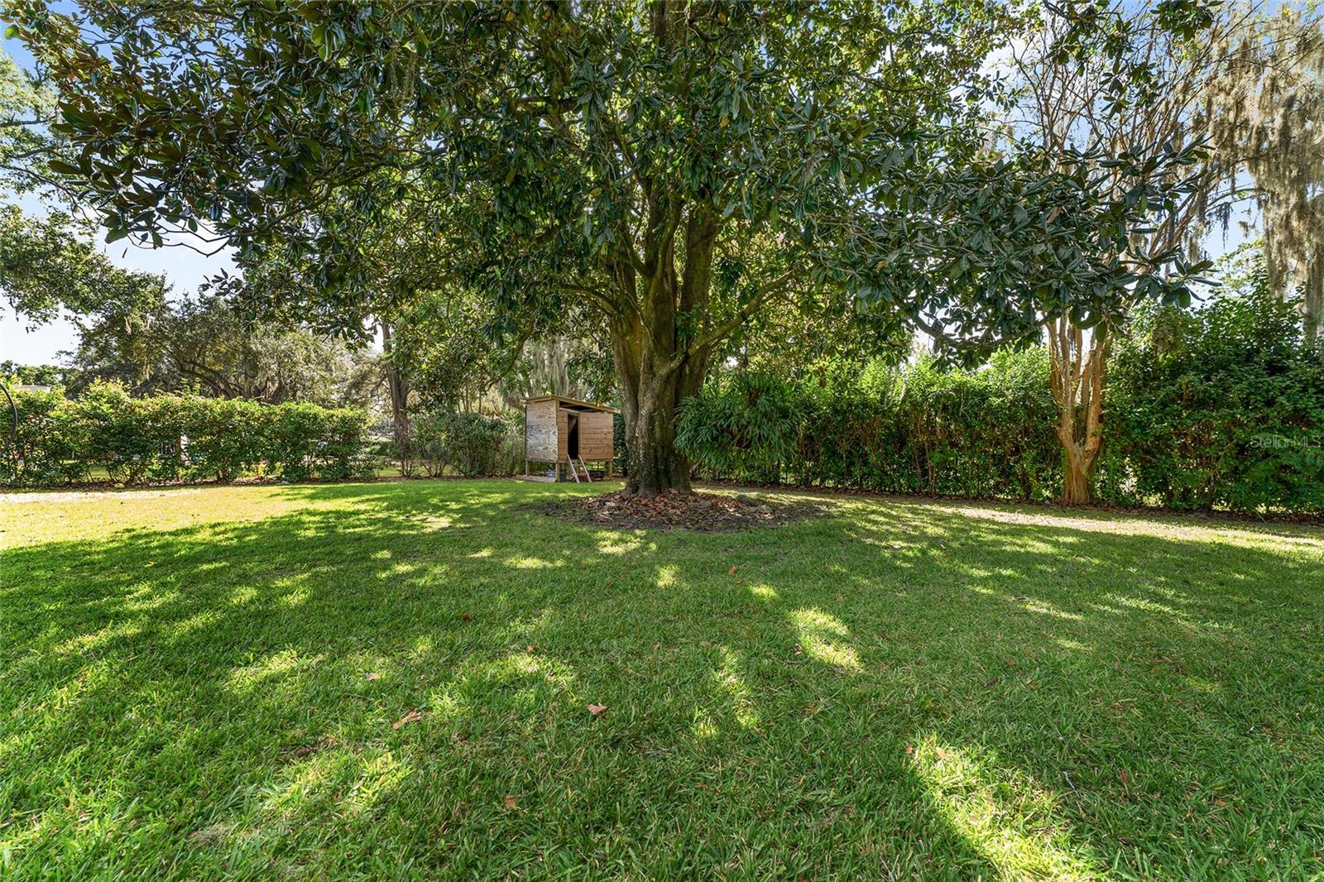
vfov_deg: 81.2
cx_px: 662
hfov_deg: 104.3
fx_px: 515
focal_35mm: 14
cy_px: 441
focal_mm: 14
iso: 320
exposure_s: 1/60
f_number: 7.1
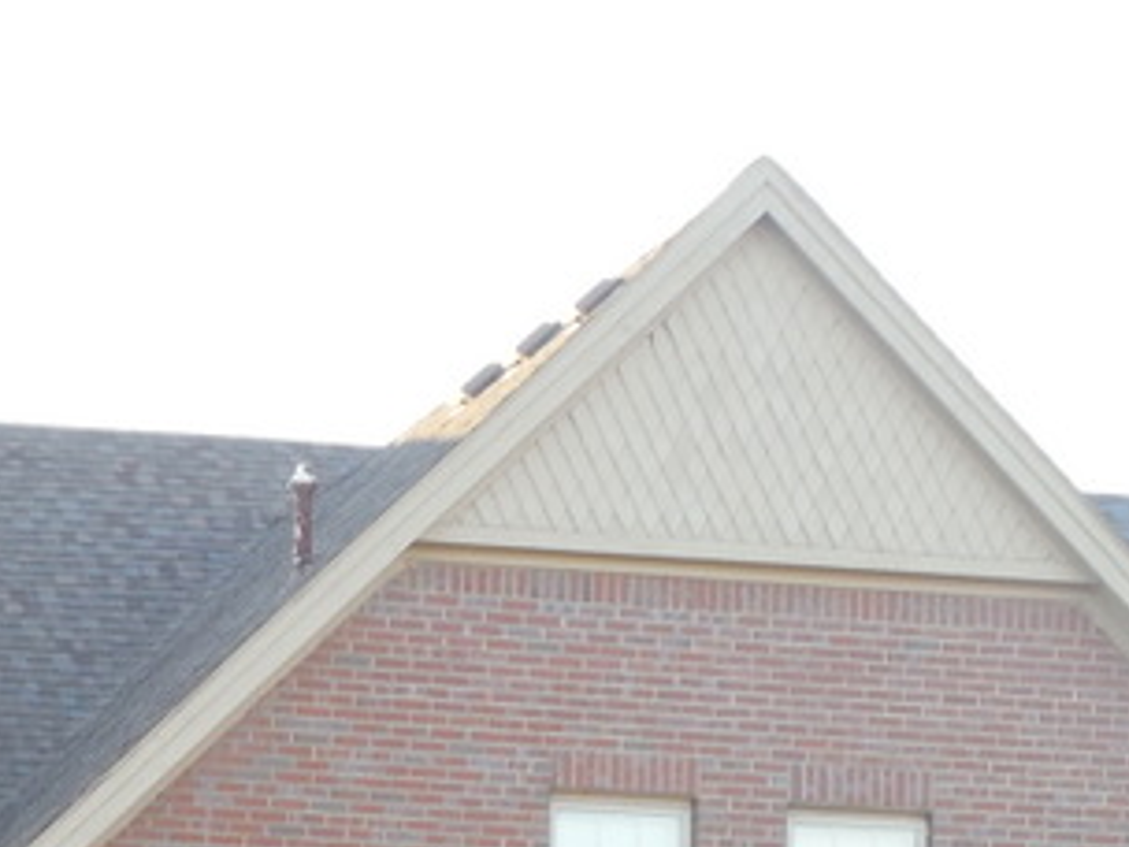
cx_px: 862
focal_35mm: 401
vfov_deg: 3.7
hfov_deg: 4.9
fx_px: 13079
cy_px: 1252
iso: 125
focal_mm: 21.5
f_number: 4.8
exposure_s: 1/60
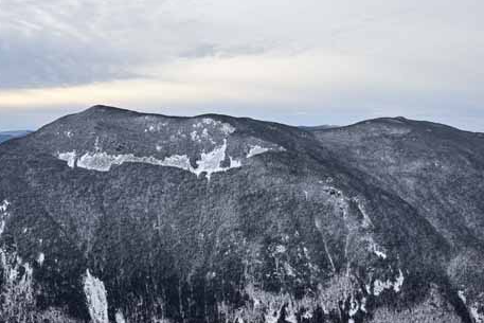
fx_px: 565
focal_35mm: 42
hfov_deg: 45.7
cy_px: 229
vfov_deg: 31.5
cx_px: 162
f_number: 5
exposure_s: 1/400
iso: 100
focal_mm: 24
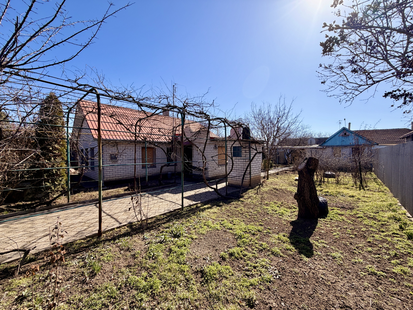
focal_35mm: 14
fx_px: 167
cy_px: 155
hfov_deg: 102.1
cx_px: 206
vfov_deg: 85.7
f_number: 2.2
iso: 20
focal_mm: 2.22
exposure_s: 1/841
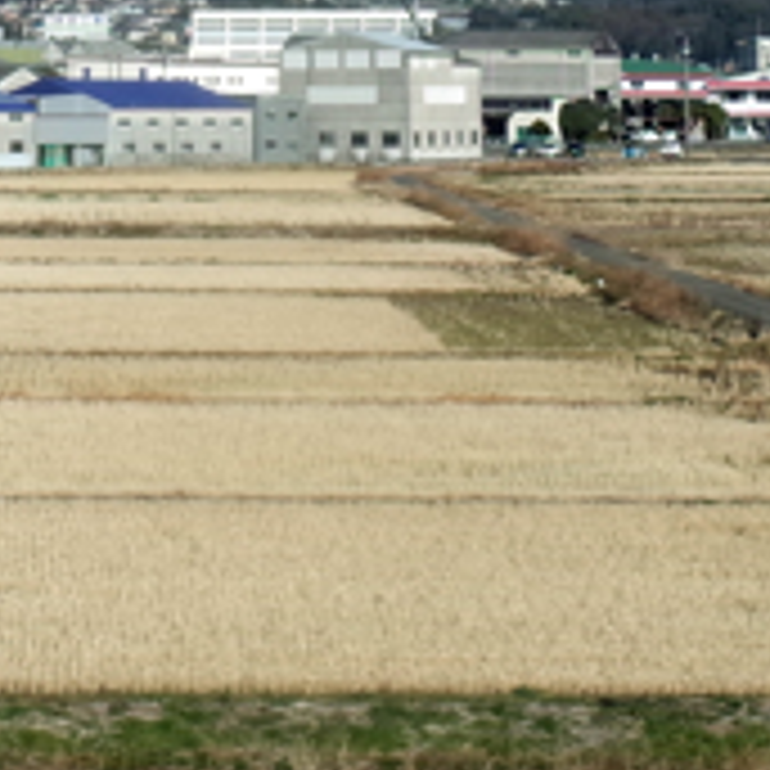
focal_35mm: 142
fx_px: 3574
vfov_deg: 11.5
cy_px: -549
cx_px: 5
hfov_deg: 12.2
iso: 100
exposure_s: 1/1500
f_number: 4
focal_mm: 18.3
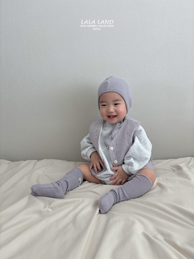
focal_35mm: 26
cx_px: 97
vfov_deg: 67.3
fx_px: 194
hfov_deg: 53.1
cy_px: 130
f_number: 1.6
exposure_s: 1/95
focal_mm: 5.96
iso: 125
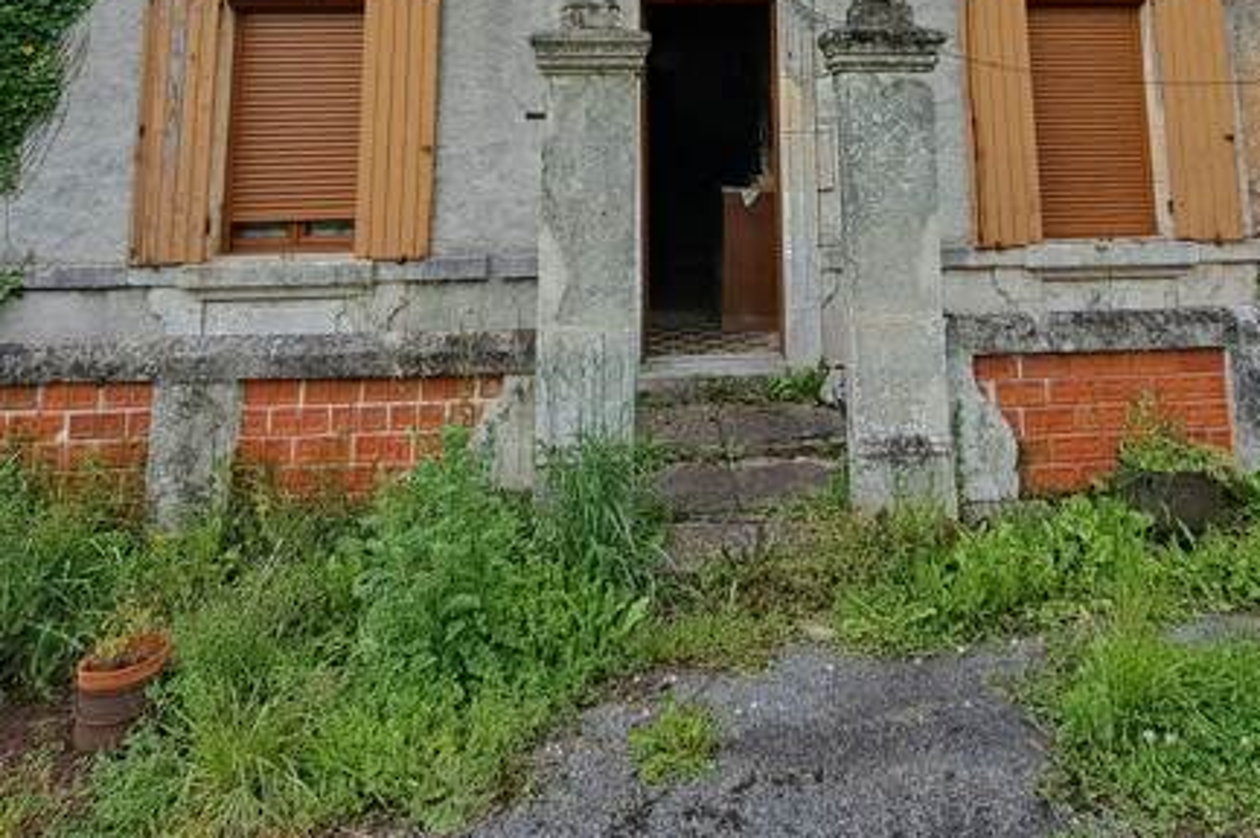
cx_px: 722
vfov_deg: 43.6
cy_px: -6
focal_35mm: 25
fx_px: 874
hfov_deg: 71.2
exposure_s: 1/678
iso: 50
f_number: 2.2
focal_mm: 1.74
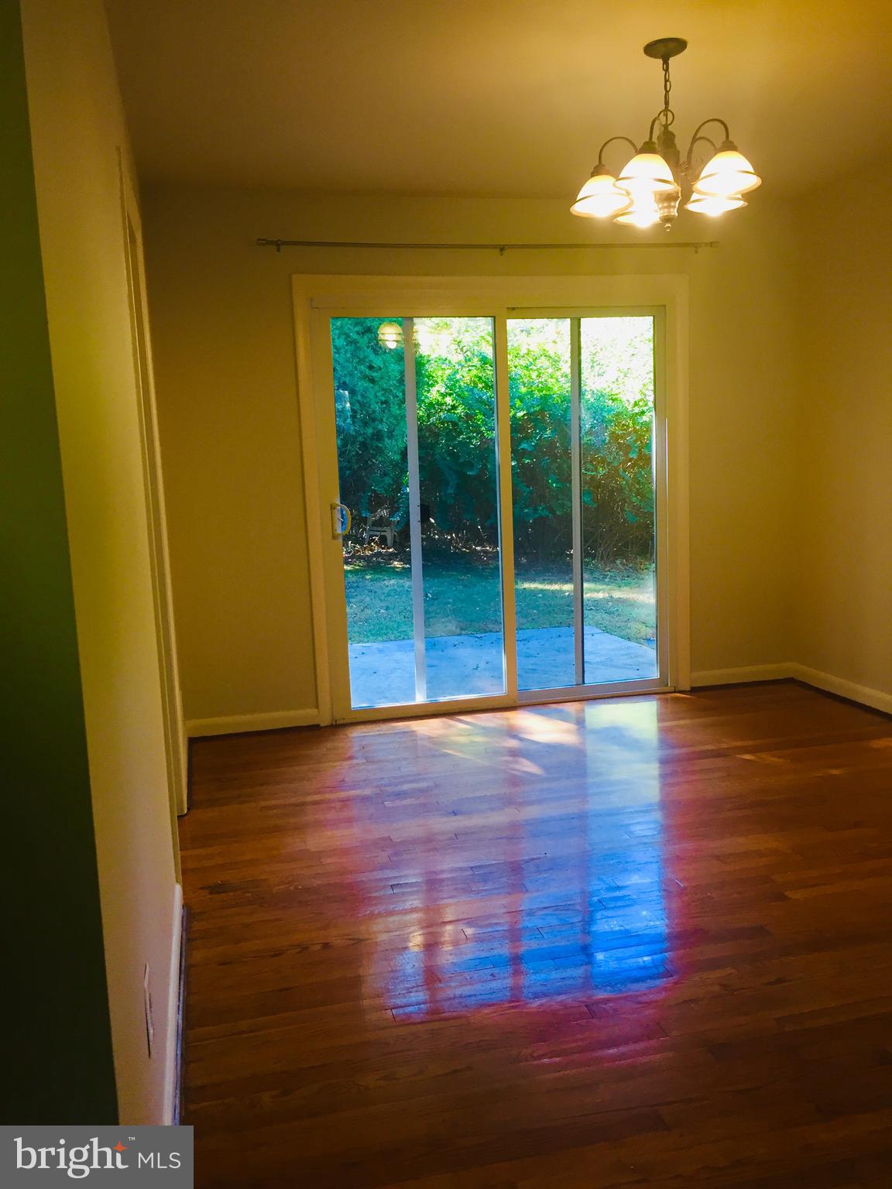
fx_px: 996
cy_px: 594
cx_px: 446
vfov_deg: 61.7
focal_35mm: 29
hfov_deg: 48.2
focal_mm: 4.15
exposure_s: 1/30
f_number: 2.2
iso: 40
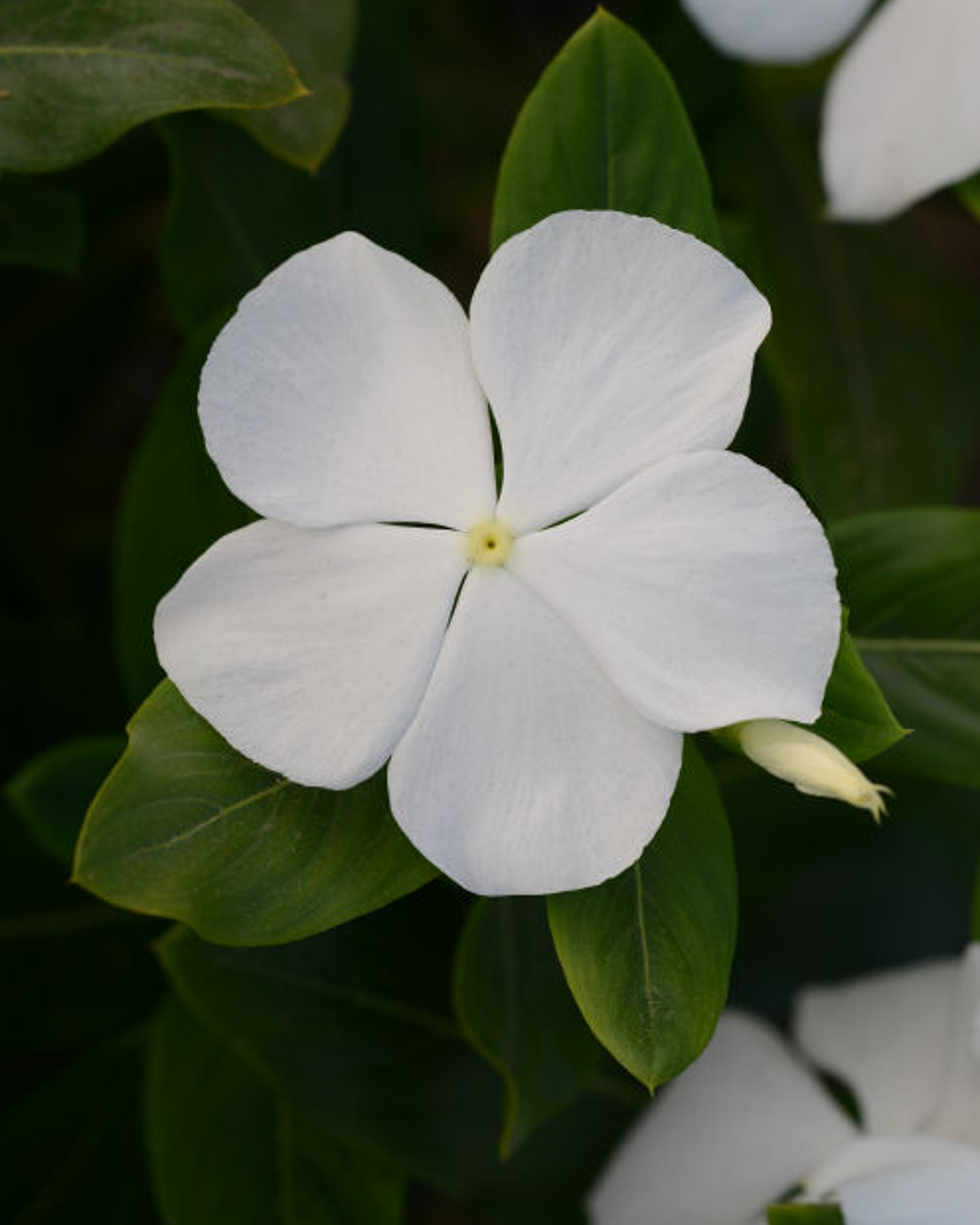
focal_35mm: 119
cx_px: 492
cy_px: 521
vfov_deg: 16.2
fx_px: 4314
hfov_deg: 13.0
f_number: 11
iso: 200
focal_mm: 105
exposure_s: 1/250
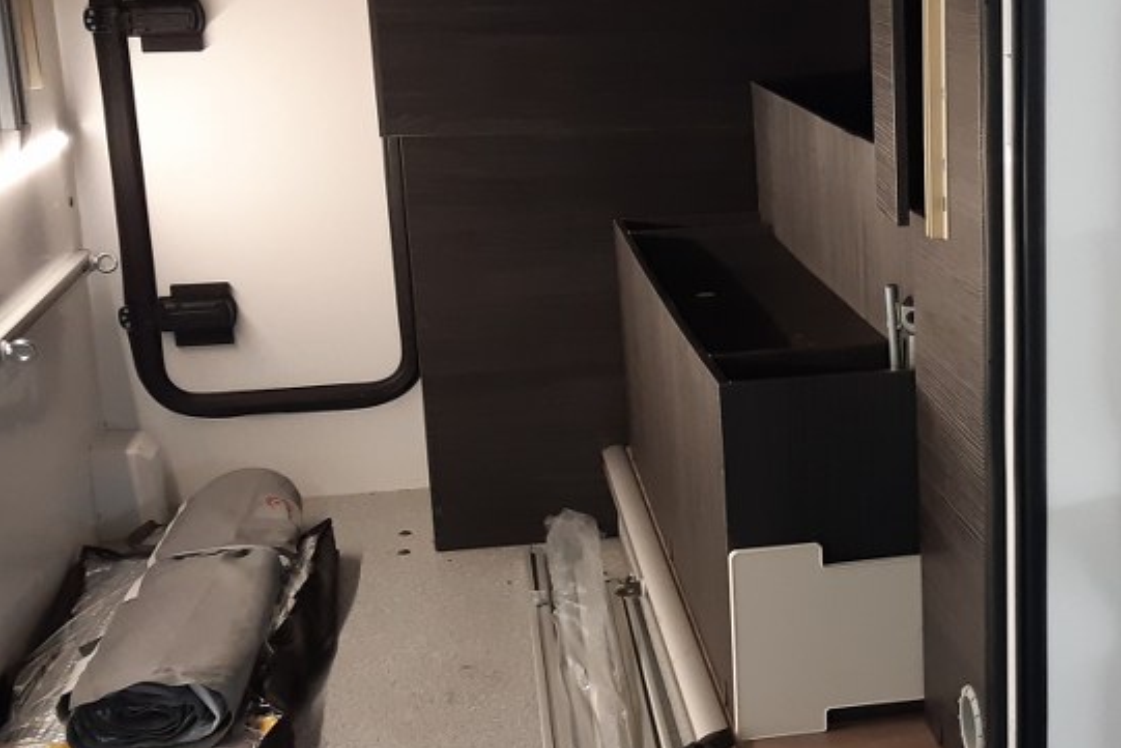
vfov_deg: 21.2
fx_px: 1993
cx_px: 957
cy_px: 427
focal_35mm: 64
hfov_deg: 30.3
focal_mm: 3.92
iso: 160
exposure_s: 1/50
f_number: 1.7
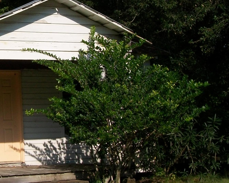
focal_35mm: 98
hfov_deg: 18.9
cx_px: -17
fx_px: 664
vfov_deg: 15.7
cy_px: 58
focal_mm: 7.6
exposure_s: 1/640
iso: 80
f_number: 5.4
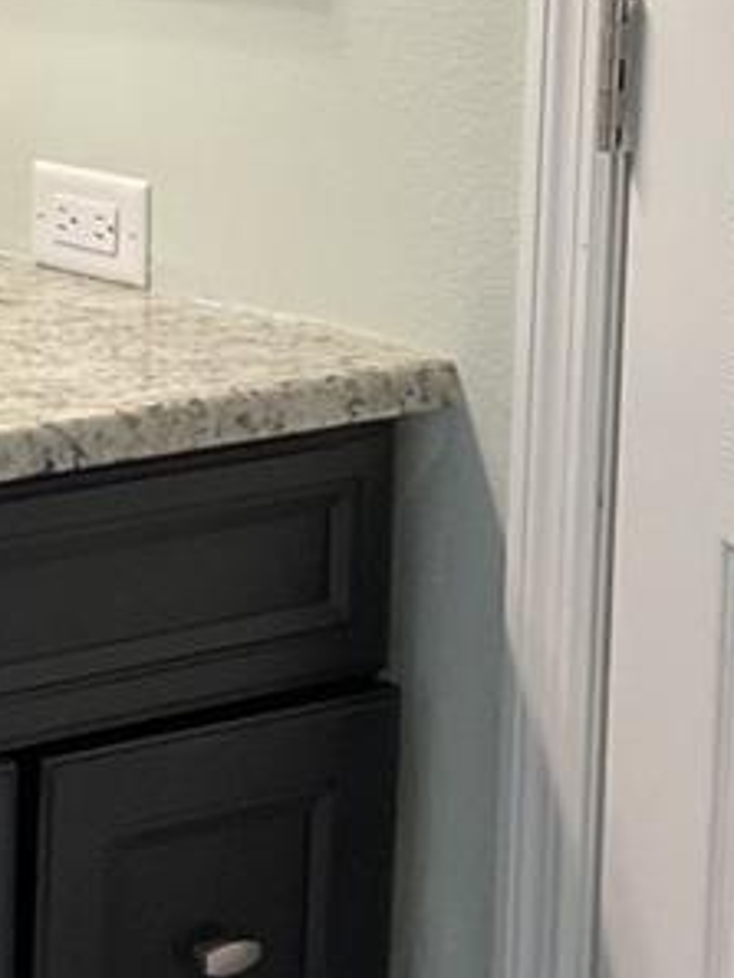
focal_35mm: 117
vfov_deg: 16.6
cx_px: -379
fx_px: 3305
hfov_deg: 12.1
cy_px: 112
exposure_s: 1/120
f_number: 1.8
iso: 64
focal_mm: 3
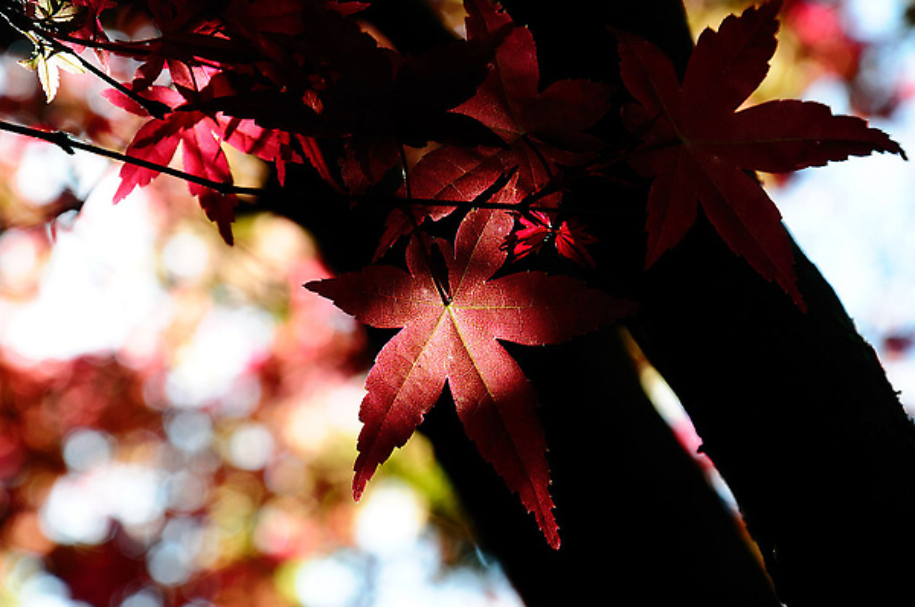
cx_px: 458
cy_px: 304
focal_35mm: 158
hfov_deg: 13.1
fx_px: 3997
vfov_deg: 8.7
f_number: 13
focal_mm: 105
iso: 200
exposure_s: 1/125
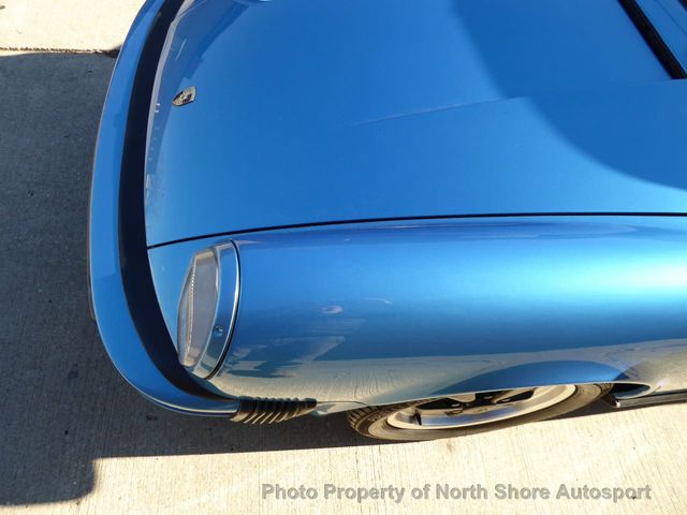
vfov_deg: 54.9
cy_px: 258
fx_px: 496
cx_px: 344
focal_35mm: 25
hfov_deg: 69.4
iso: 100
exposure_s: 1/250
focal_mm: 4.3
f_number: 3.3
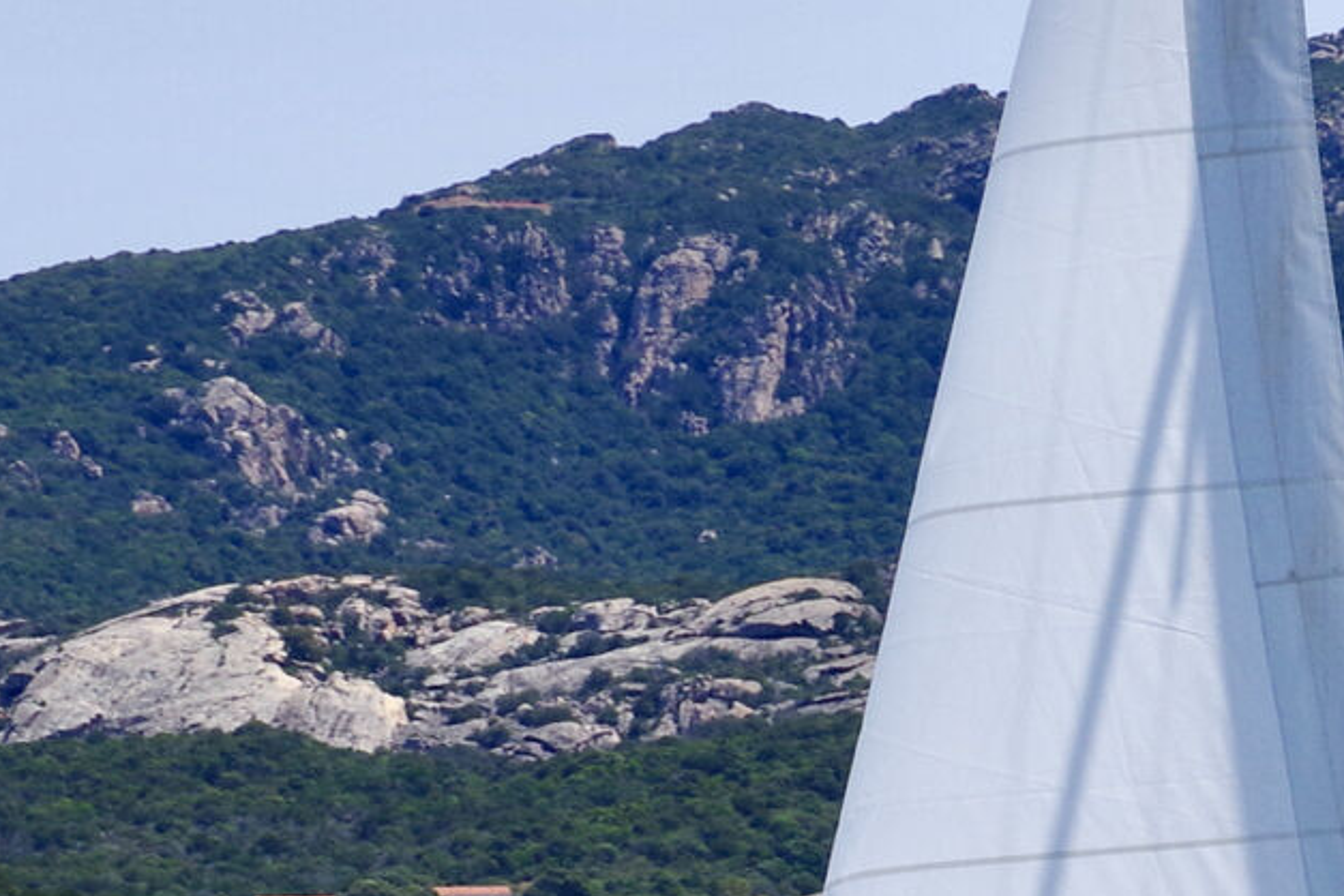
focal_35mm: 335
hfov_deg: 6.1
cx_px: 2015
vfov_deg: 4.1
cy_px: 1049
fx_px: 12506
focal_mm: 70
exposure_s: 1/400
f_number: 13
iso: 200
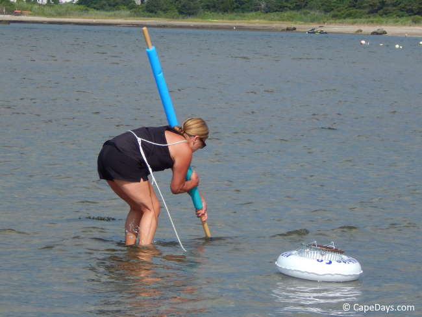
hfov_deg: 10.7
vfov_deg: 8.1
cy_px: 158
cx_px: 211
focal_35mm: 184
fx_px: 2244
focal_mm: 32.8
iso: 125
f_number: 5.3
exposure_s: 1/800
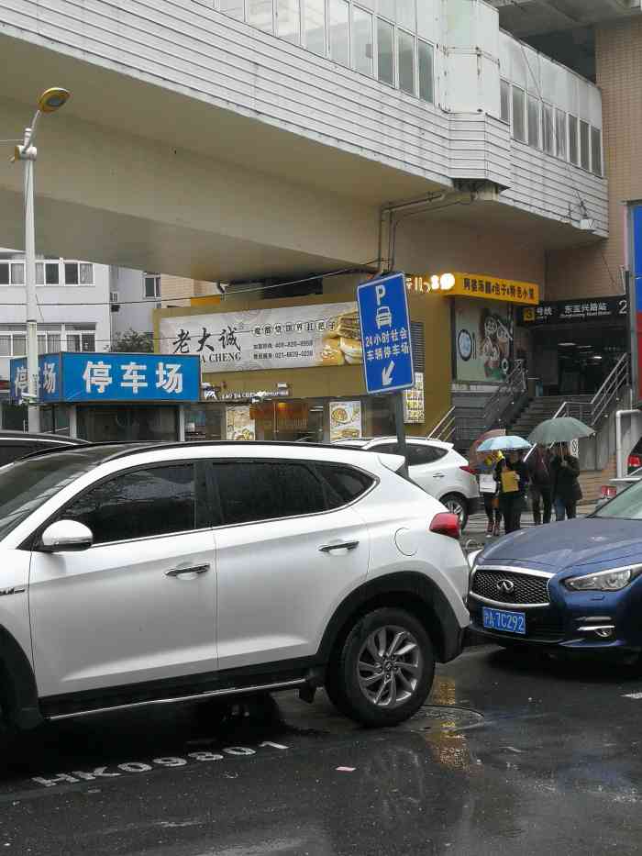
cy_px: 428
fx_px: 1335
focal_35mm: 54
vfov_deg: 35.5
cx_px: 321
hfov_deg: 27.0
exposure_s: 1/182
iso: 50
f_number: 1.8
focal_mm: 3.95
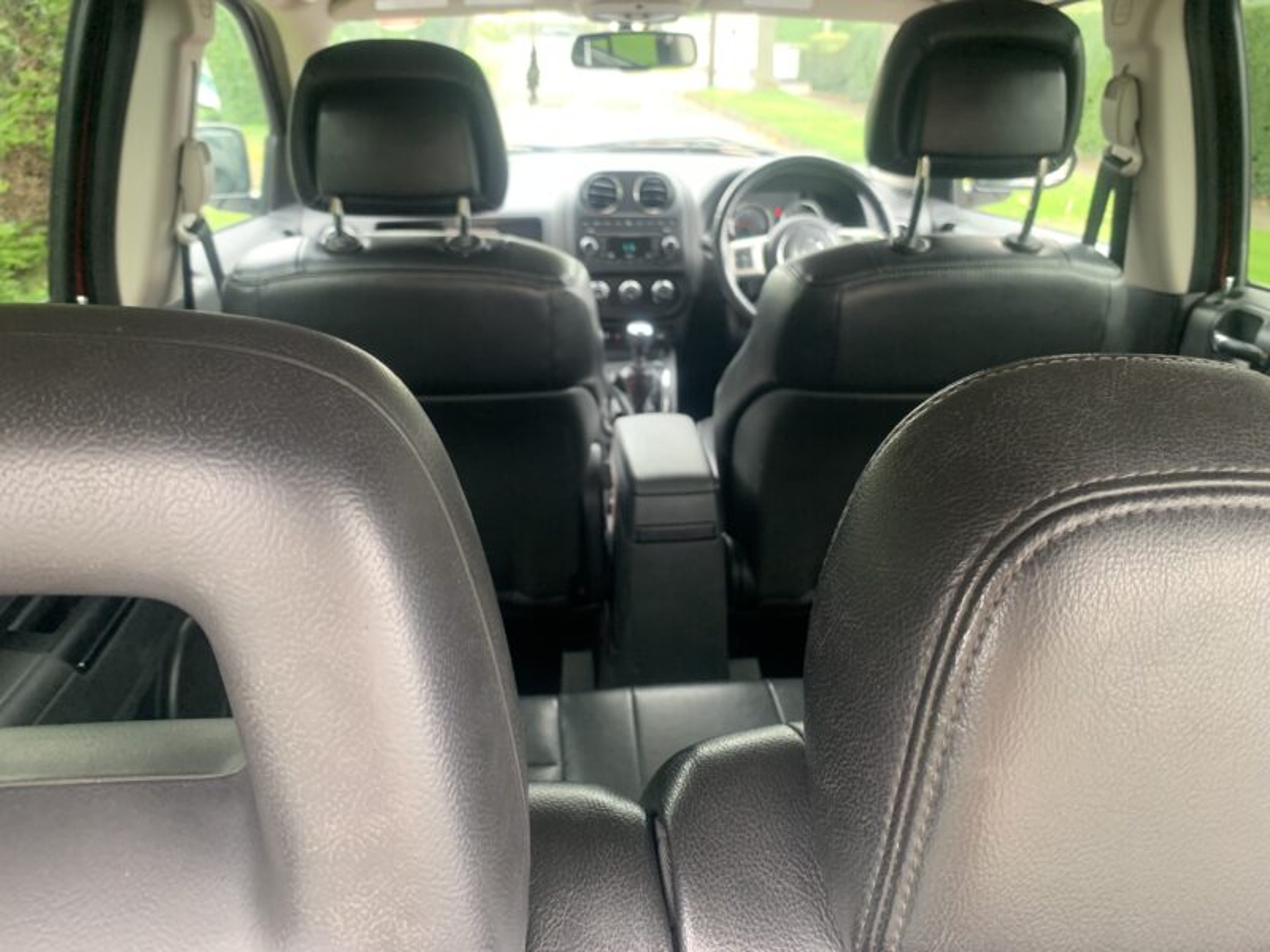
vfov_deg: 53.1
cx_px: 635
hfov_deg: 67.3
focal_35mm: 26
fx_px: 954
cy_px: 476
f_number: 1.8
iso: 250
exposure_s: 1/60
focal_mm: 4.25
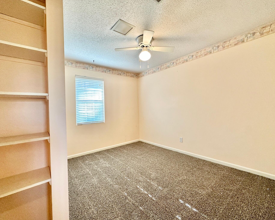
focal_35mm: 15
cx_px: 137
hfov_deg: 96.8
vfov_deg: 84.0
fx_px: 122
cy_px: 109
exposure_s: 1/120
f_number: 2.2
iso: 200
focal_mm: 2.22
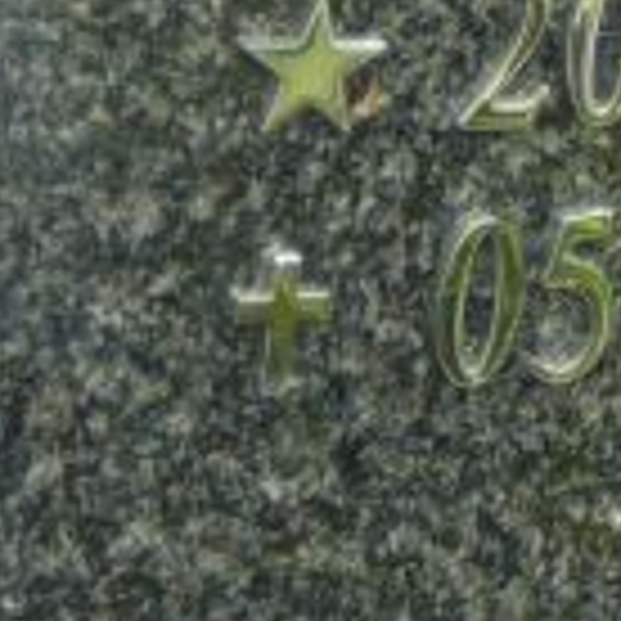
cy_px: -302
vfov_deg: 3.8
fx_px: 9336
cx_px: 814
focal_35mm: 460
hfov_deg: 3.8
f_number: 3.9
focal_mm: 16.6
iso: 80
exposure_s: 1/200
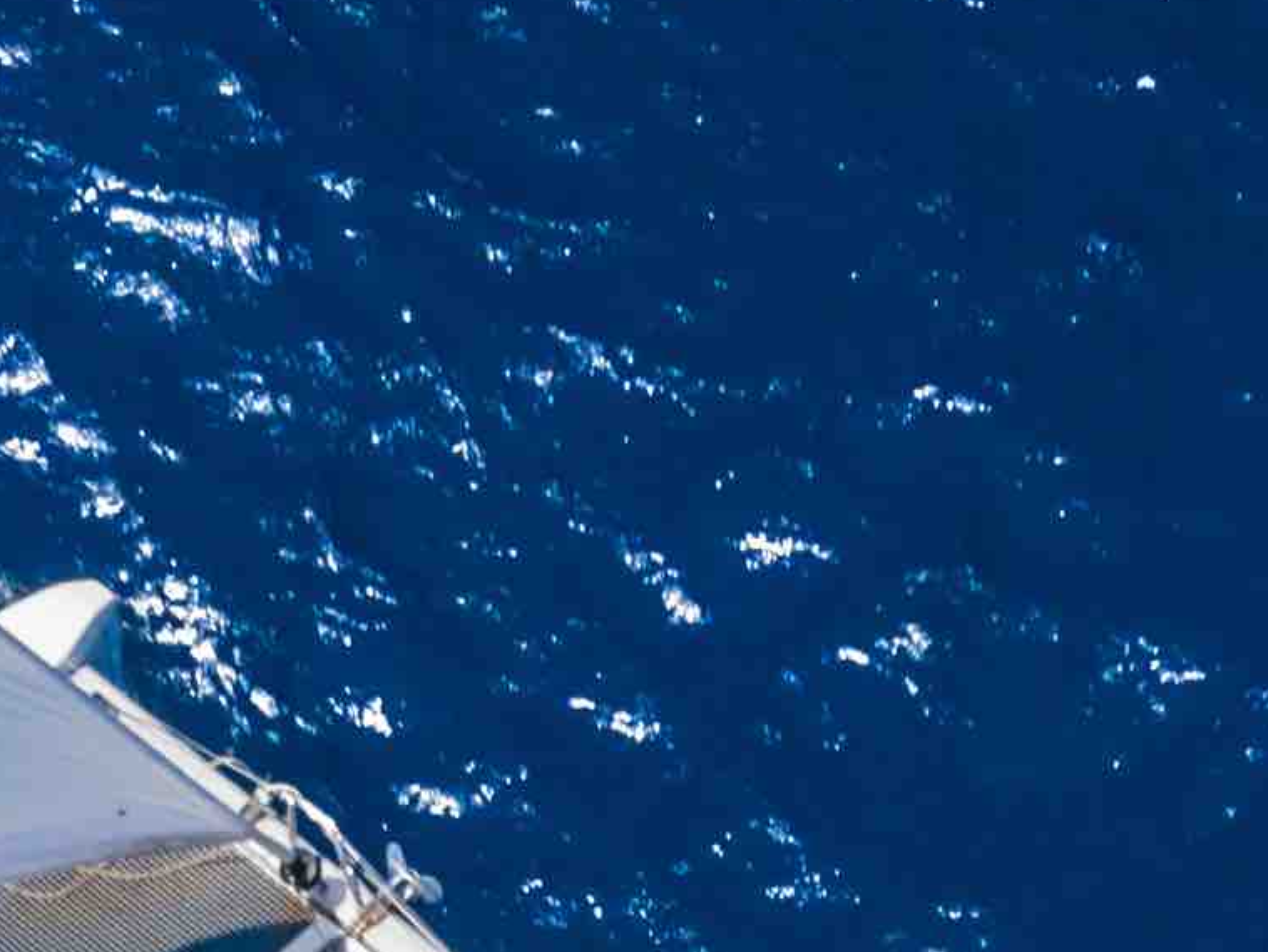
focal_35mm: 213
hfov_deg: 9.3
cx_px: 915
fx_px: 7805
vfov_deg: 6.8
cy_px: 1876
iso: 100
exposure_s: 1/400
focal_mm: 19
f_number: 8
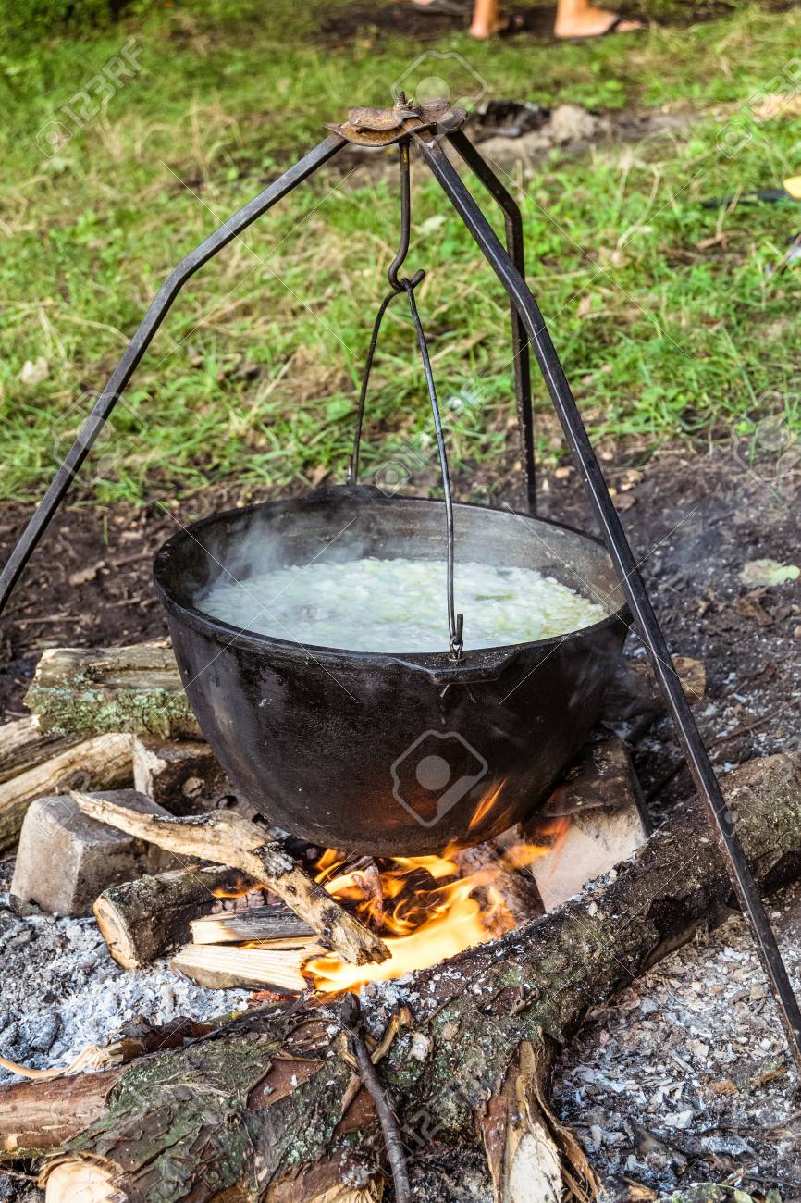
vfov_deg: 35.6
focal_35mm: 56
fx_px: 1870
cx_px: 400
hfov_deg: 24.2
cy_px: 602
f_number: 5.6
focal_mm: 37.1
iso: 640
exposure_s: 1/200
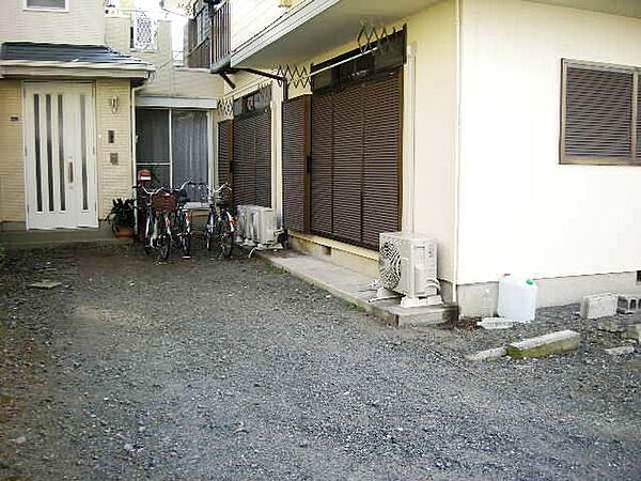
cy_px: 240
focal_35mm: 35
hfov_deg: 52.6
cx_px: 320
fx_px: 648
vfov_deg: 40.7
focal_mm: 5.7
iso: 50
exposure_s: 1/97.4
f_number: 2.8
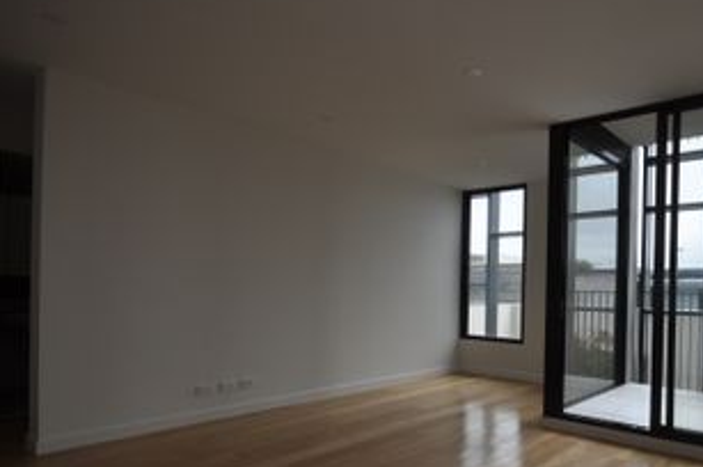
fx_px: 449
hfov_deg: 72.6
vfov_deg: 54.5
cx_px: 497
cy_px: 287
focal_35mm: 23
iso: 200
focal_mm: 10
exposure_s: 1/125
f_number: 5.6
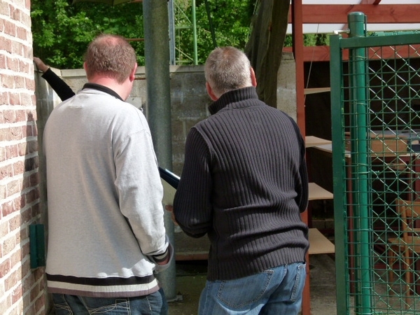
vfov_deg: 21.3
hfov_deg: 28.2
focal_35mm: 69
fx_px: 837
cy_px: 158
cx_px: 210
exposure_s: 1/500
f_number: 4
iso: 160
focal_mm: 12.3
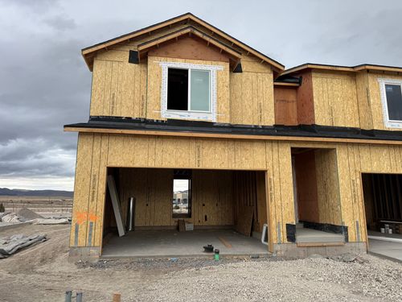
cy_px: 151
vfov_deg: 56.8
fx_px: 279
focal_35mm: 24
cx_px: 201
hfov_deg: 71.6
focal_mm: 6.76
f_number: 1.78
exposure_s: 1/1122
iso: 80
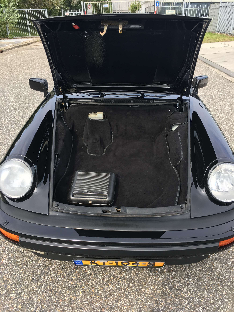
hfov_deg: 48.2
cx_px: 117
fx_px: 261
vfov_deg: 61.7
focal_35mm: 29
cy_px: 156
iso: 25
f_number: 2.2
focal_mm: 4.15
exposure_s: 1/316
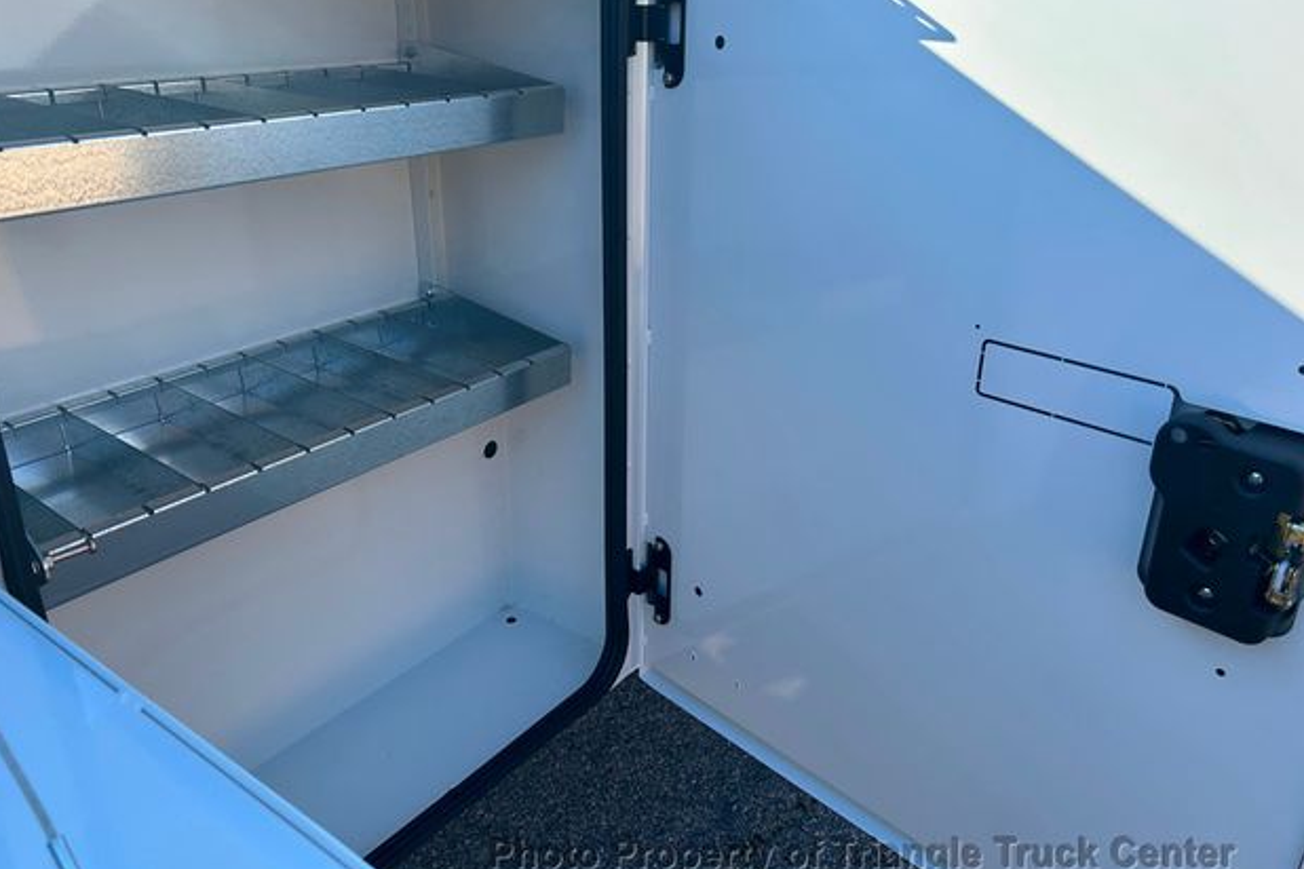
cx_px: 631
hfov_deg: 65.5
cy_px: 392
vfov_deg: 46.3
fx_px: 1014
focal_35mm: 28
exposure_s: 1/965
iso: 50
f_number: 1.5
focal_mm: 5.7
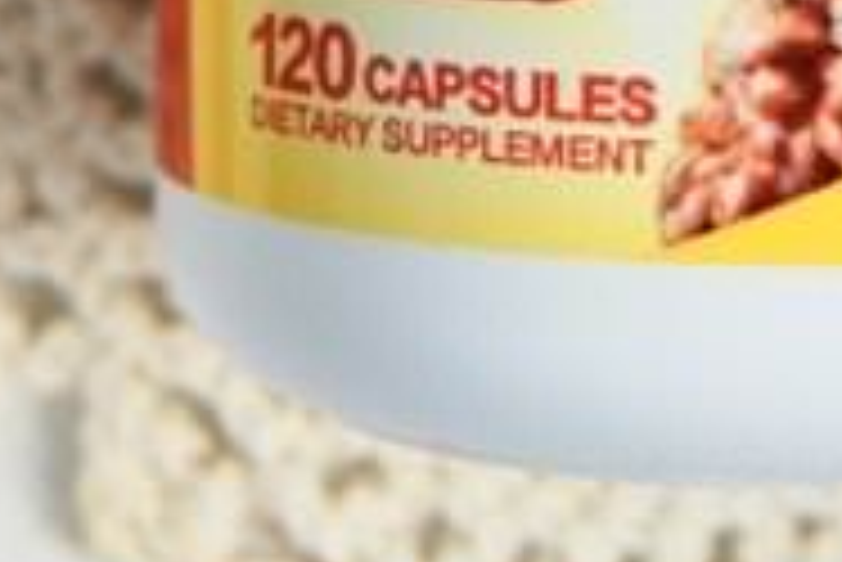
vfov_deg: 5.5
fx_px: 5618
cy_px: -895
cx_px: 720
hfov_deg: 8.5
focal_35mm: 240
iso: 160
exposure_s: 1/160
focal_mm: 30
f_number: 4.5
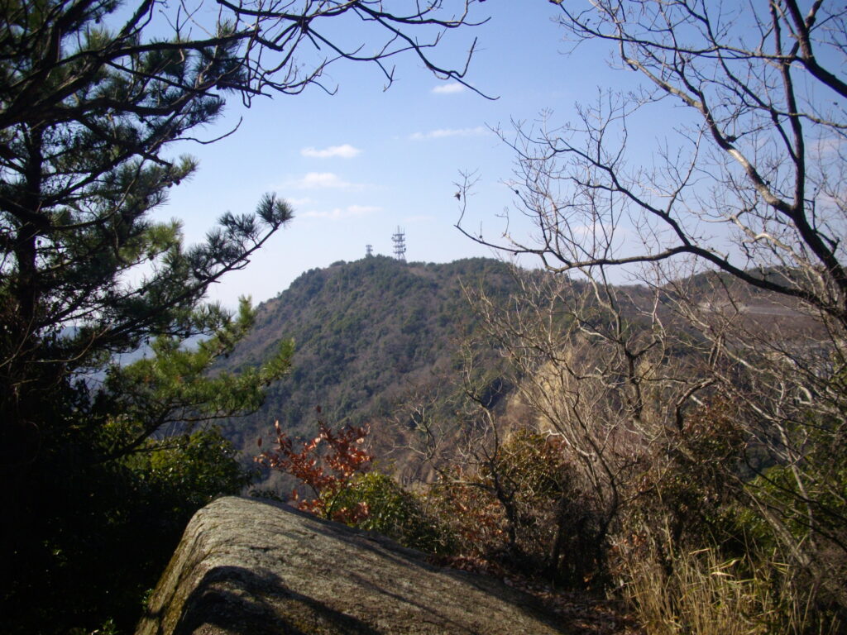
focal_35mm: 37
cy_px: 318
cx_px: 424
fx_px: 905
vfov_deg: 38.7
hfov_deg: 50.1
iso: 100
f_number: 5.6
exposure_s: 1/400
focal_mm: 6.2
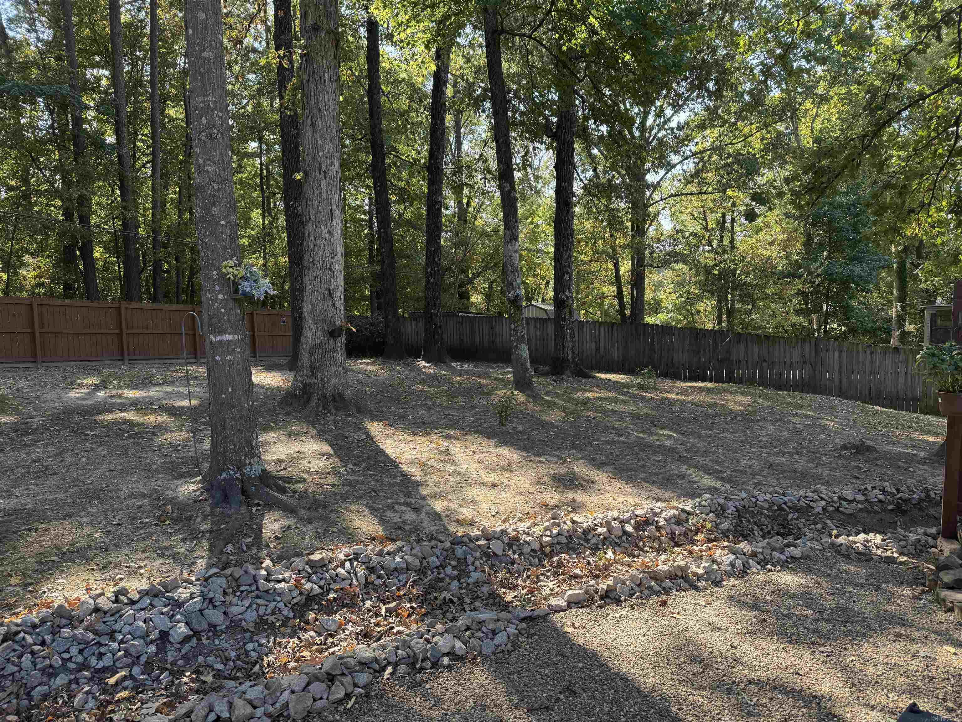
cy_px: 361
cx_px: 481
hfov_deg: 71.6
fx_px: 667
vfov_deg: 56.8
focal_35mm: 24
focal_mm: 6.76
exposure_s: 1/362
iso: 80
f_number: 1.78
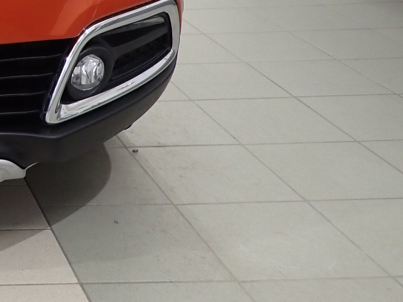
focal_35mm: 77
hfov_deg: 21.9
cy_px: -100
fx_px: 896
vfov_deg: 17.8
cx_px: -167
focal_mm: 4.5
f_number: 2
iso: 200
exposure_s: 1/60
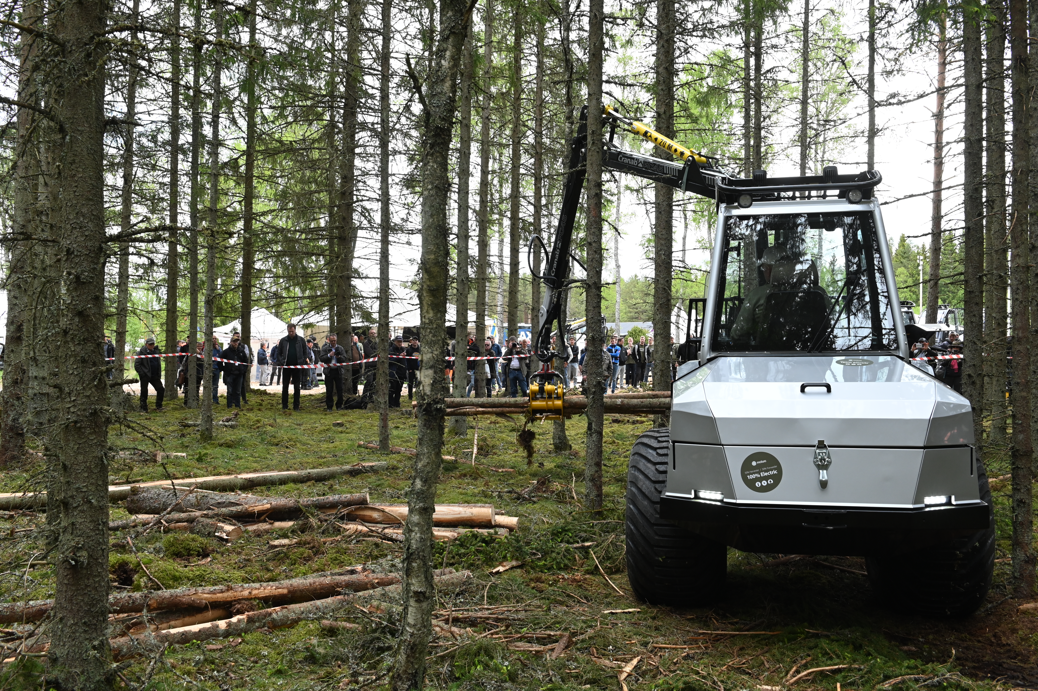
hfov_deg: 58.7
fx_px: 922
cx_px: 519
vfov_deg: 41.1
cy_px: 346
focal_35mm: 32
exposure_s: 1/125
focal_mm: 32
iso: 800
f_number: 10
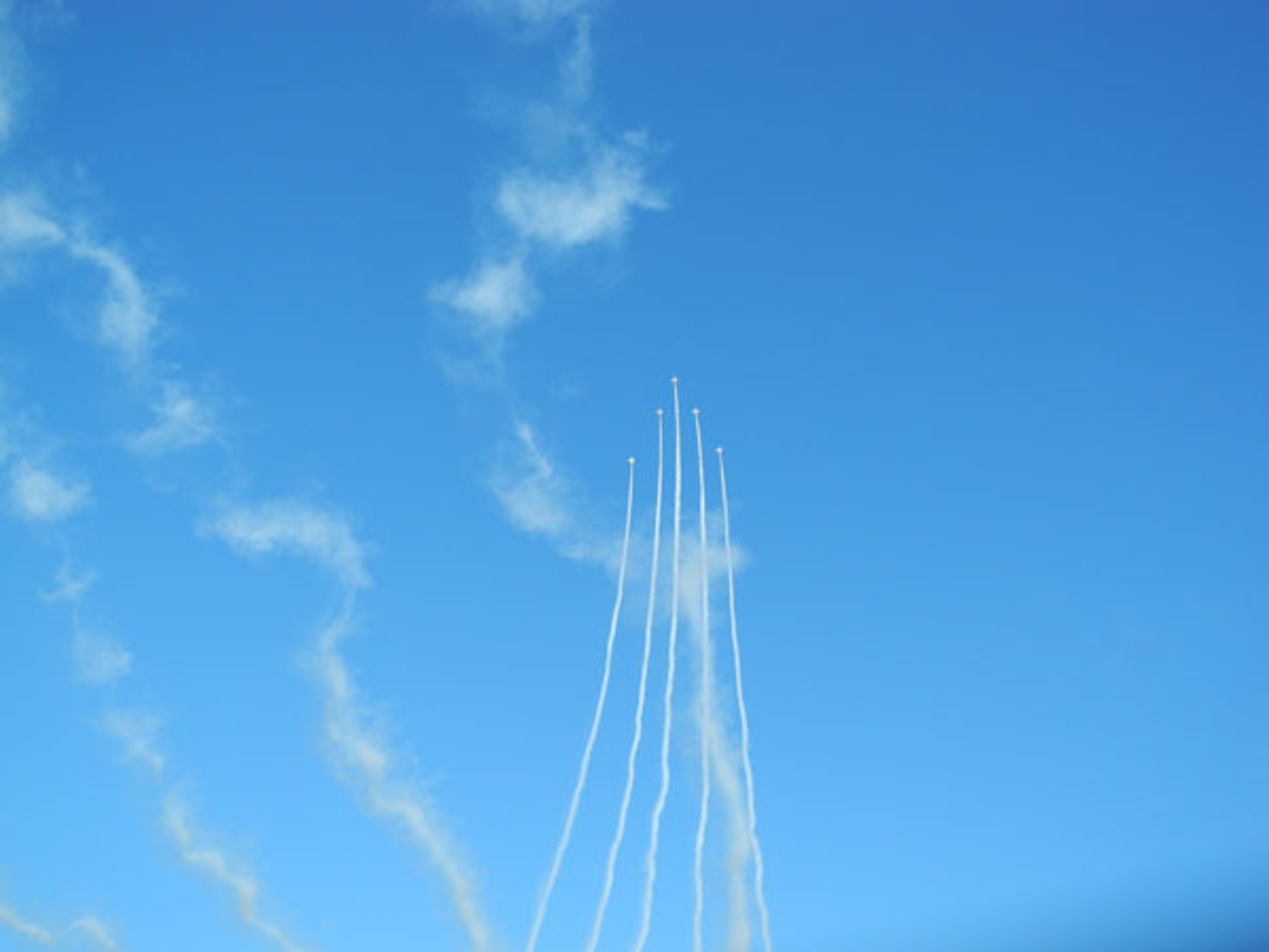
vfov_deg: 32.2
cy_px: 476
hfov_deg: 42.1
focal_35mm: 45
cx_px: 634
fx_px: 1650
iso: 100
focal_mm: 9.7
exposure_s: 1/891
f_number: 3.5
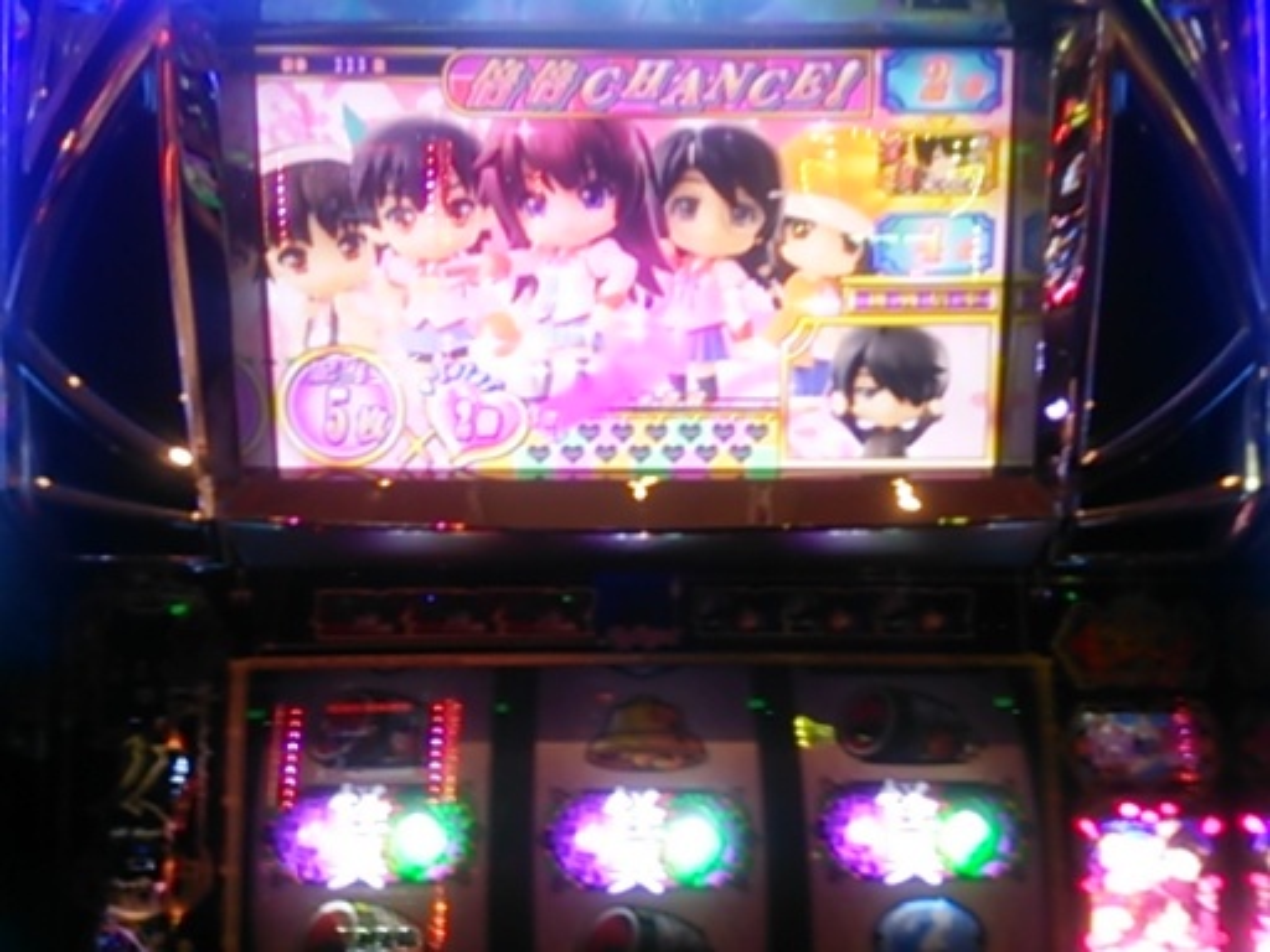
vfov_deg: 46.8
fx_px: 1101
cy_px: 476
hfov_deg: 60.0
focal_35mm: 30
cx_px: 635
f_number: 1.94
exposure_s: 1/44
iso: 80
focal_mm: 4.06
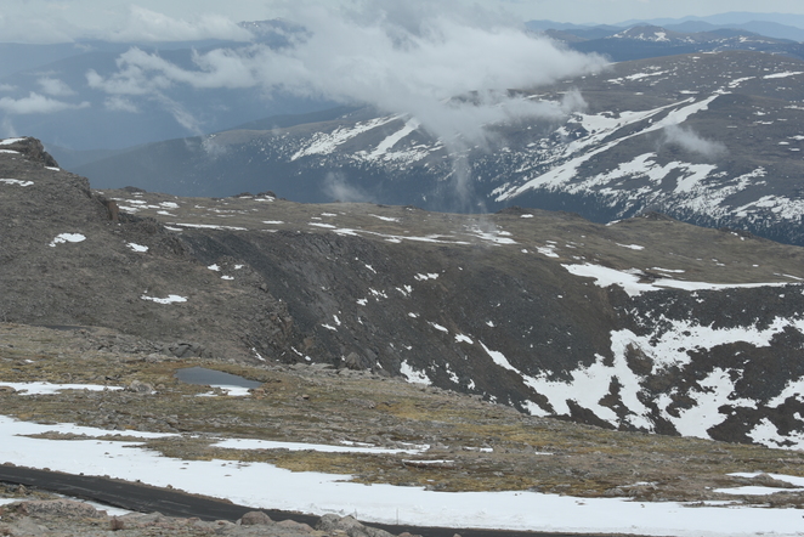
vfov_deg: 15.7
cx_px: 279
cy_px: 198
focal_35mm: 87
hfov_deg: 23.3
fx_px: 1944
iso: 100
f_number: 8
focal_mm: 45
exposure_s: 1/250
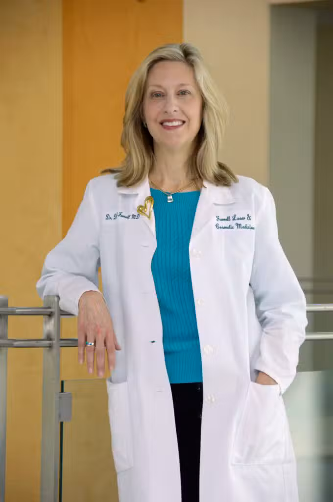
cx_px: 166
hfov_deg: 7.6
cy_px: 251
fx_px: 2504
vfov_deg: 11.4
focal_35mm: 180
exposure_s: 1/80
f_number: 5.3
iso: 200
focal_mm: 120
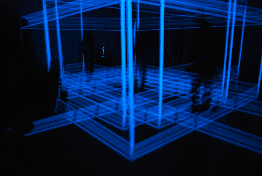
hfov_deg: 67.3
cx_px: 131
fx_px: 197
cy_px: 88
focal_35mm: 27
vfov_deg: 48.0
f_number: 3.5
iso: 1600
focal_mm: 18
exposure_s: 2.2
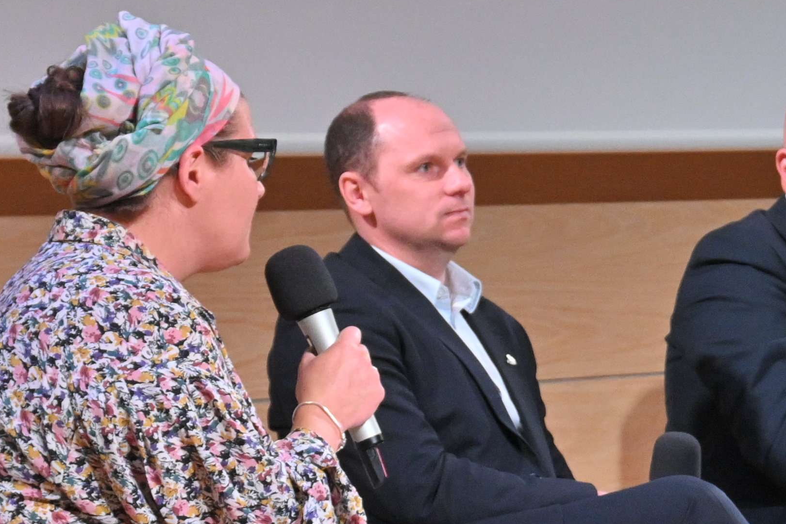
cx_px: 990
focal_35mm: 196
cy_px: 265
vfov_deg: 7.0
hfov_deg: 10.3
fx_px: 4280
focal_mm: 38
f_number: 5
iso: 1600
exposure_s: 1/160
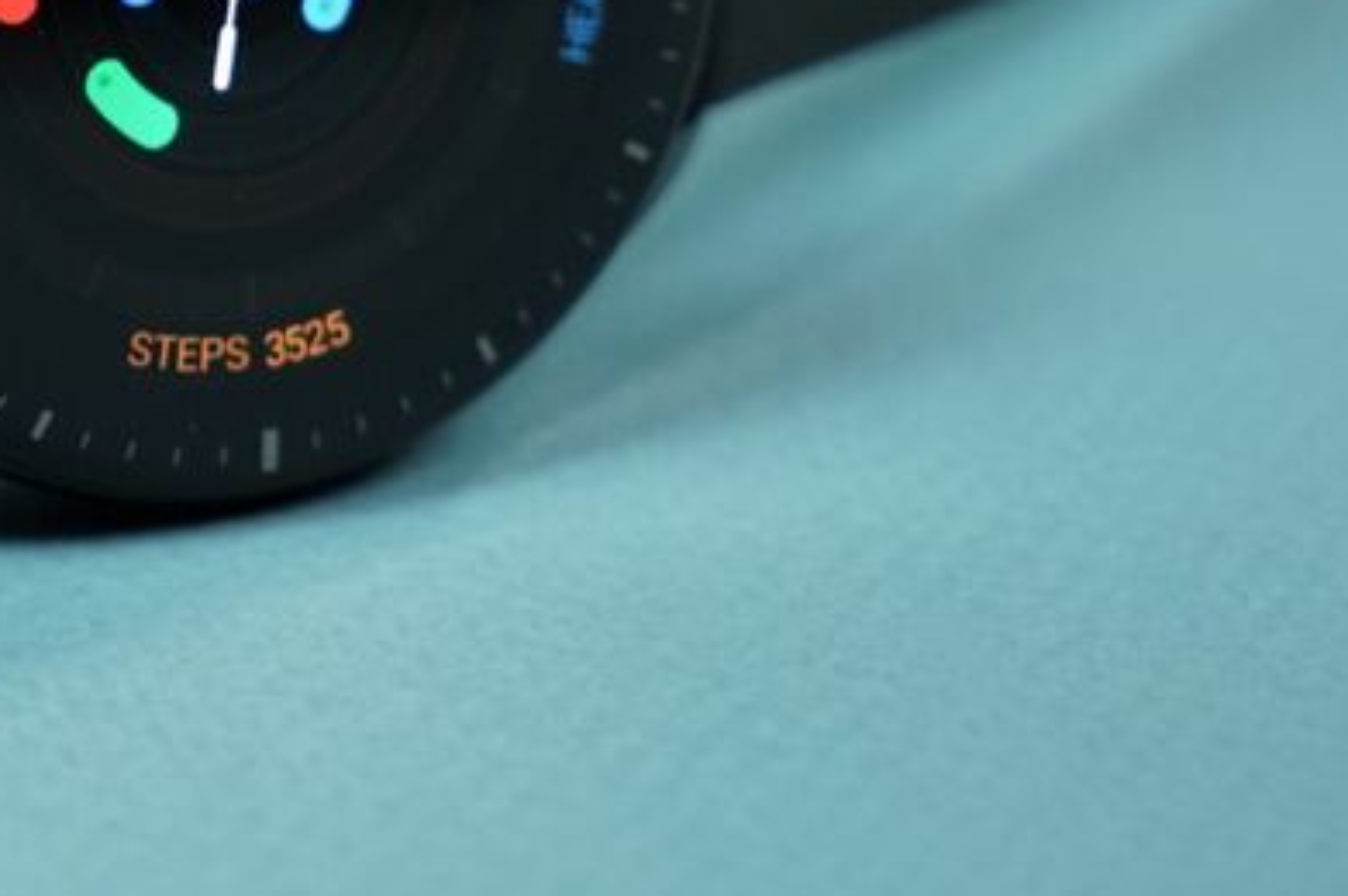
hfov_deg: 11.9
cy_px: -159
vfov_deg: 7.9
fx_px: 6435
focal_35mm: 172
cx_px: 117
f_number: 5
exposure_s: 1/160
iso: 1000
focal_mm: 70
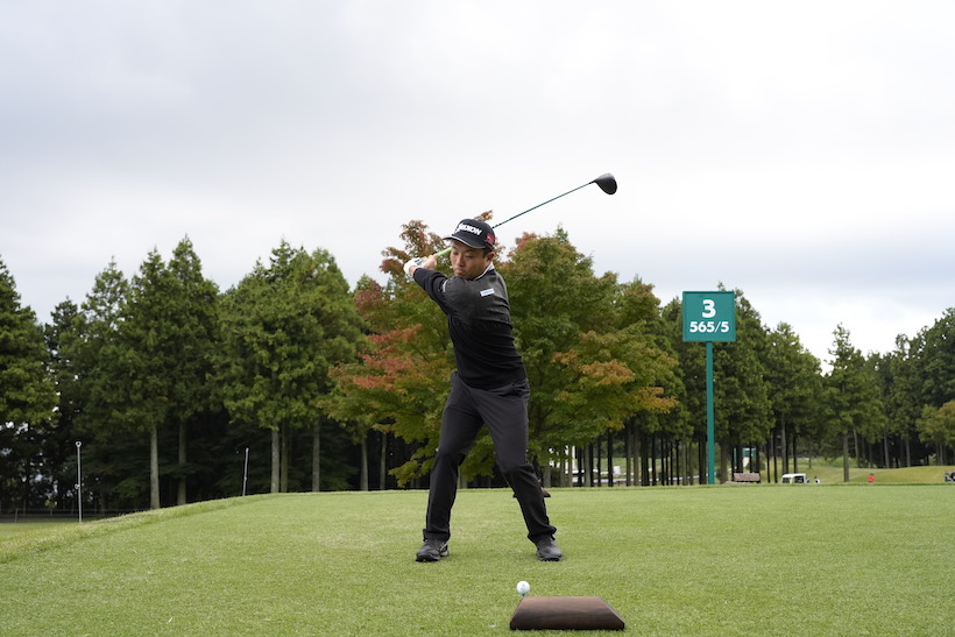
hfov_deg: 55.8
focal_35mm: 34
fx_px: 902
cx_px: 478
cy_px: 318
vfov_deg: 38.9
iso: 1600
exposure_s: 1/1250
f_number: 4.5
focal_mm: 34
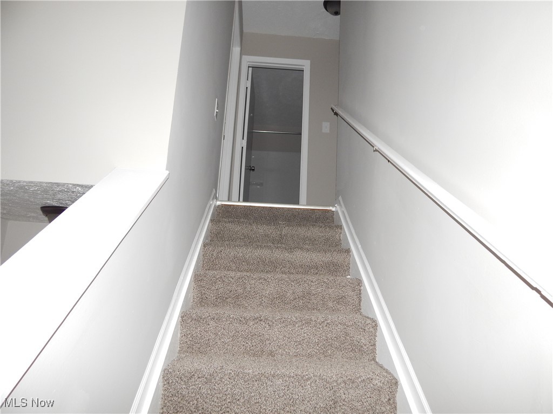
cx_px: 276
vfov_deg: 58.9
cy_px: 207
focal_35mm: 23
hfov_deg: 73.9
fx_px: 367
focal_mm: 4
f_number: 3
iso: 200
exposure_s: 1/30
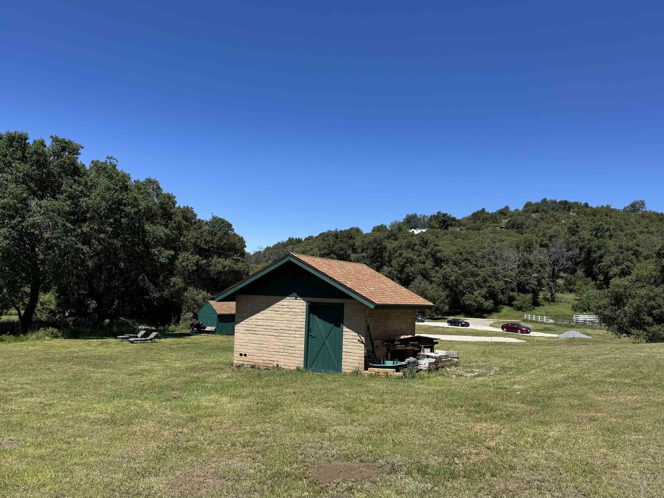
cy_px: 272
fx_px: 518
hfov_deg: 65.3
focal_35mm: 27
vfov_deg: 51.3
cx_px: 325
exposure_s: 1/4950
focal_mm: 6.76
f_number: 1.78
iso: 80
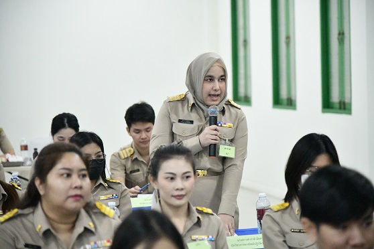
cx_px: 187
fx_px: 1247
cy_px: 124
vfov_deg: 11.4
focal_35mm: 120
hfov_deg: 17.1
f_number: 4.5
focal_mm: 120
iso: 25600
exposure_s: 1/200
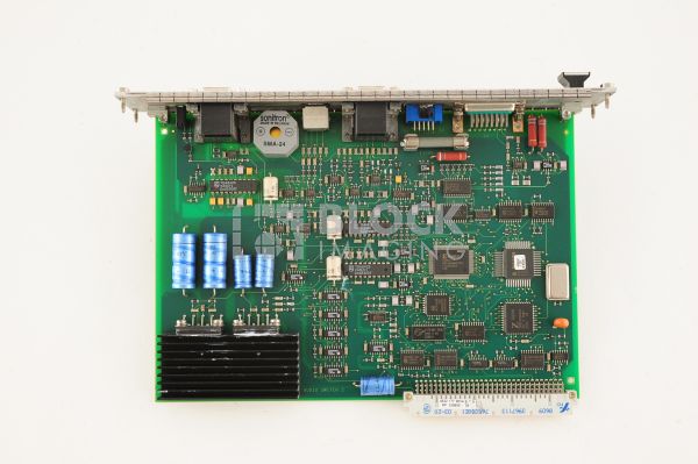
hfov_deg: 39.6
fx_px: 969
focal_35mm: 50
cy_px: 232
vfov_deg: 26.9
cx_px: 349
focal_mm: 50
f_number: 9
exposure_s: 1/125
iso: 1600
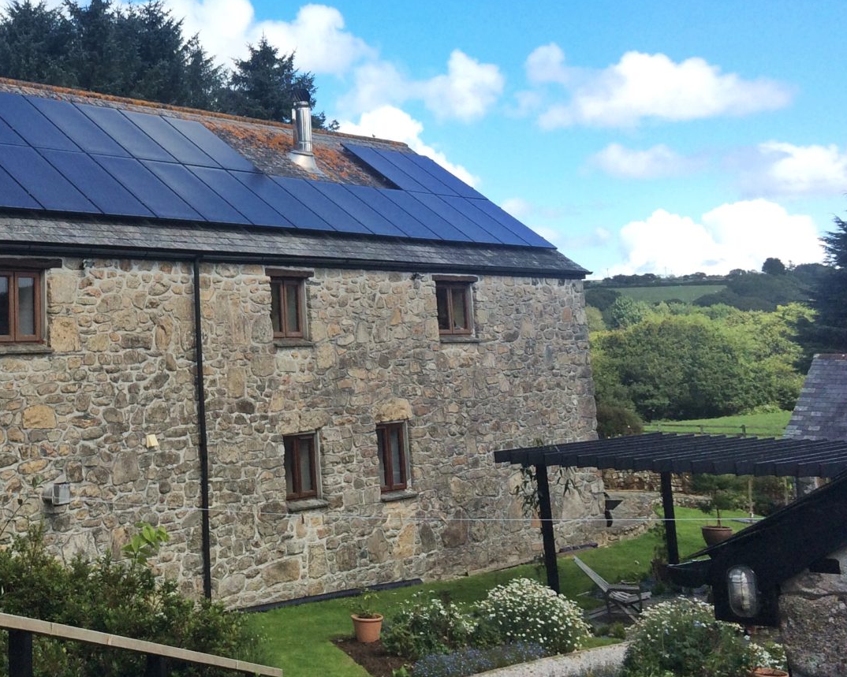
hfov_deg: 33.2
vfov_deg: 27.3
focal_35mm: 54
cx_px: 110
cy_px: 98
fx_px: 1354
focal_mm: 4.15
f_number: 2.2
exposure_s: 1/1282
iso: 32
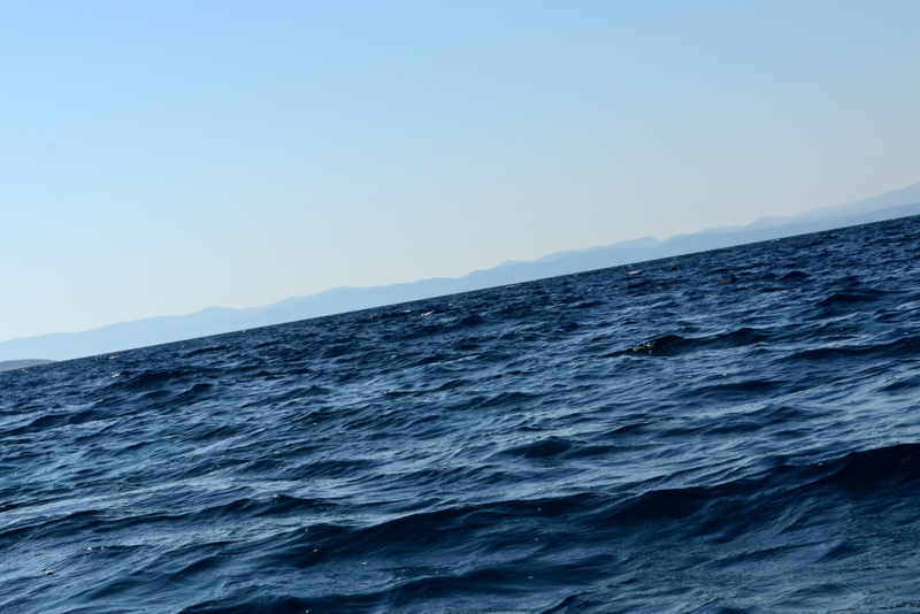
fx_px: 1687
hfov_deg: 30.5
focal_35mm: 66
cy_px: 307
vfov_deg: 20.6
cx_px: 460
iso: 400
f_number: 11
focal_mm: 44
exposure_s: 1/400
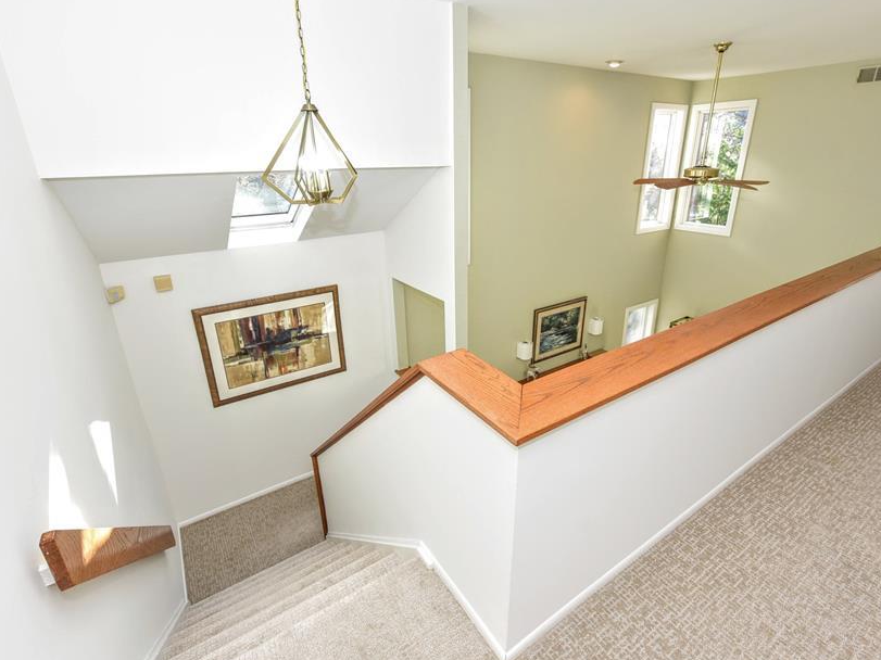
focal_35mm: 17
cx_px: 449
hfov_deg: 91.0
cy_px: 313
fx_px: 433
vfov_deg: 74.7
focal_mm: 14
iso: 800
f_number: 5.6
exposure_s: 1/125
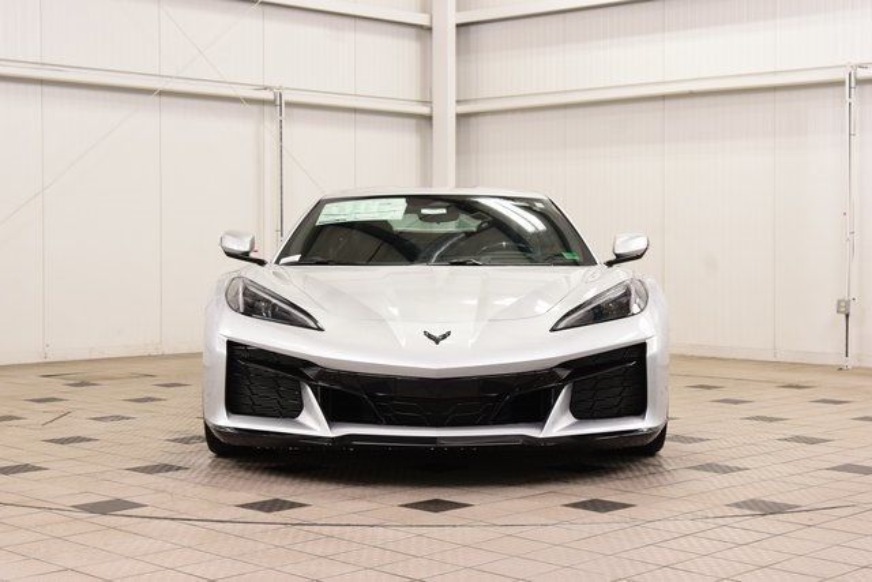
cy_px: 291
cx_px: 436
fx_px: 1454
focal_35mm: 60
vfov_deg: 22.6
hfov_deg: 33.4
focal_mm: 40
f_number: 8
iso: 1250
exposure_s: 1/60
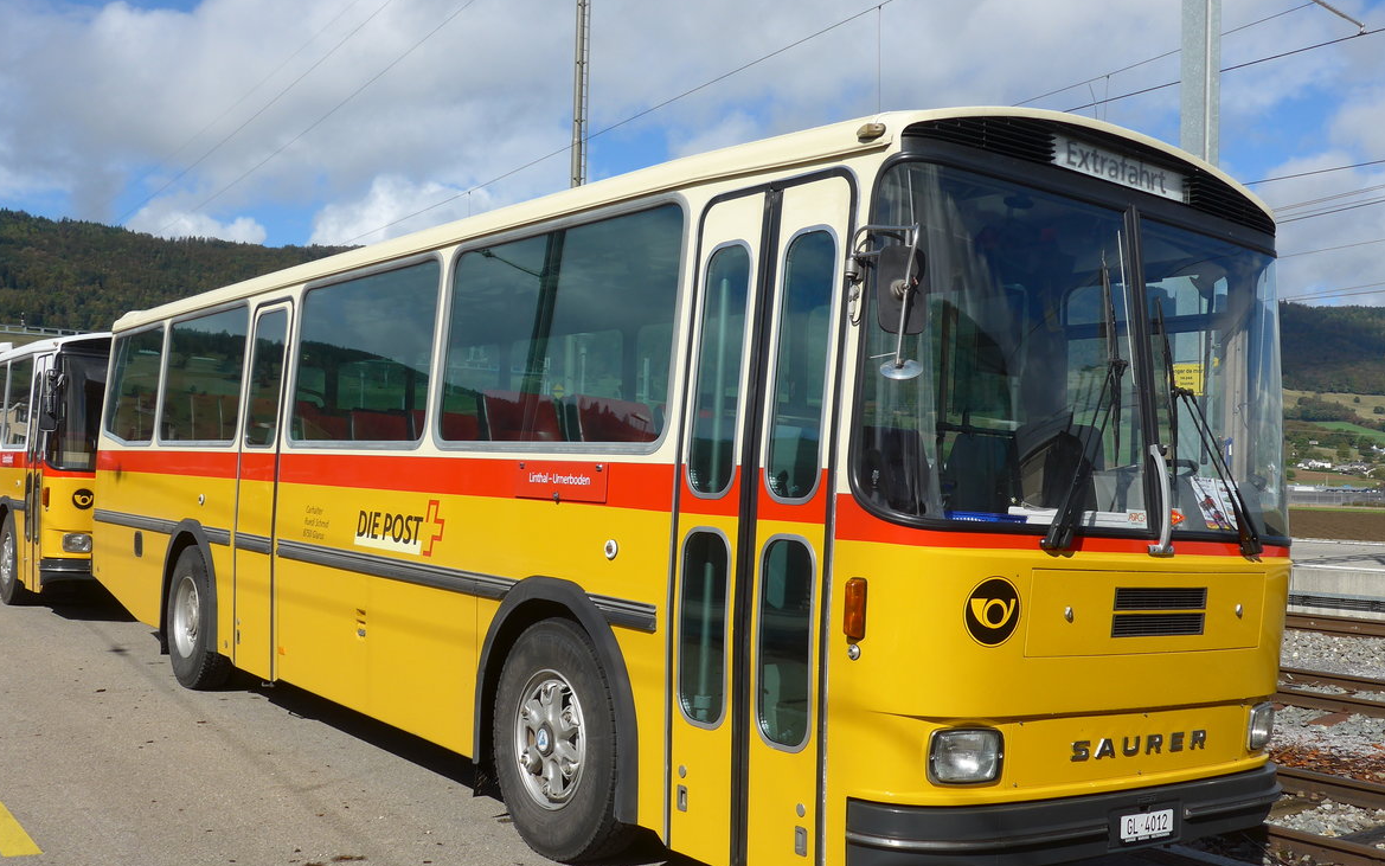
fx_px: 1397
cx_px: 700
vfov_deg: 34.4
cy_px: 477
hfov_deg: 52.7
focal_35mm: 37
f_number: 3.2
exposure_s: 1/1600
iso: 80
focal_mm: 7
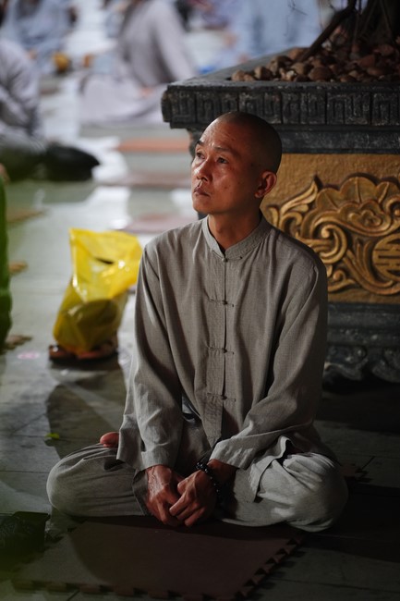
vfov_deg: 15.5
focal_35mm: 132
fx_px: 2201
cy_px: 300
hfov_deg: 10.4
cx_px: 200
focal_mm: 132
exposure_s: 1/60
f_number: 2.8
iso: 4000
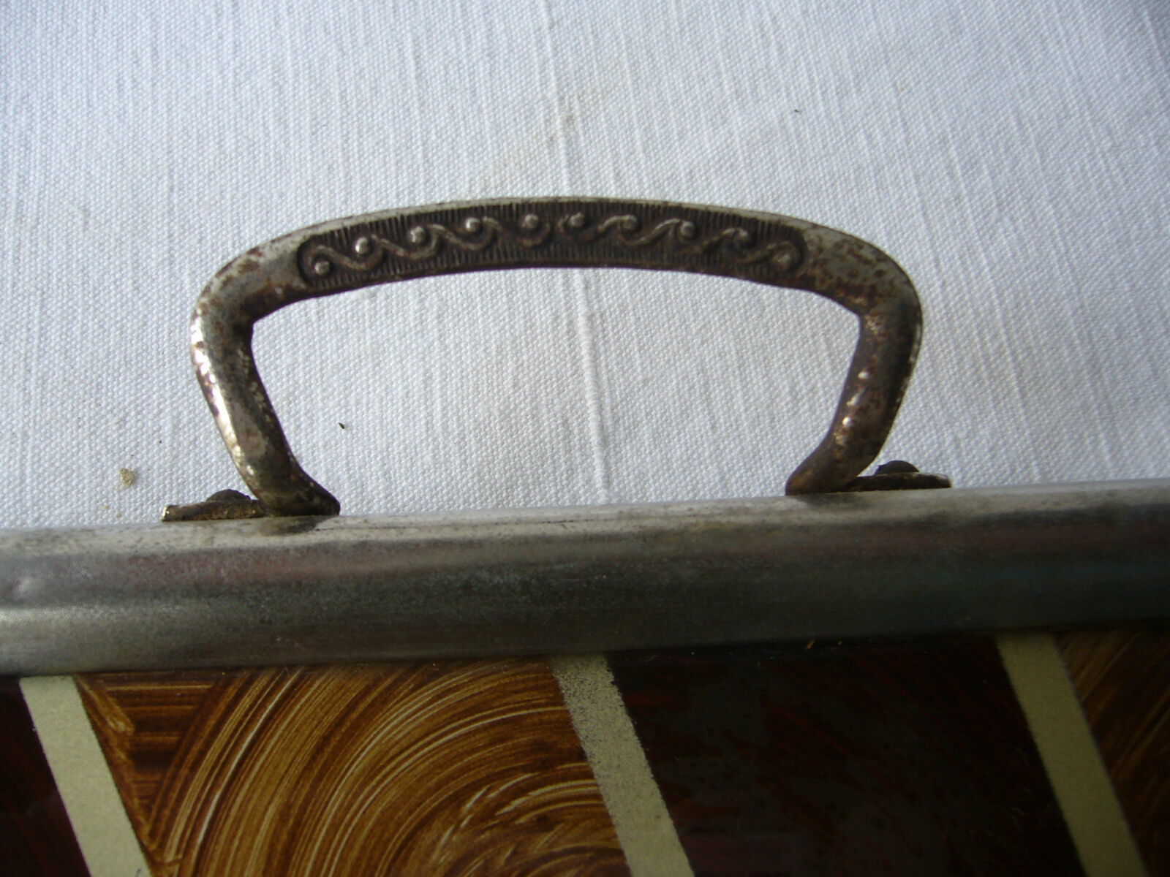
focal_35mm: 35
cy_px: 438
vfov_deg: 40.7
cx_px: 585
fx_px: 1183
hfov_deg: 52.6
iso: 80
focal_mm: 5.8
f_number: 2.8
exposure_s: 1/40
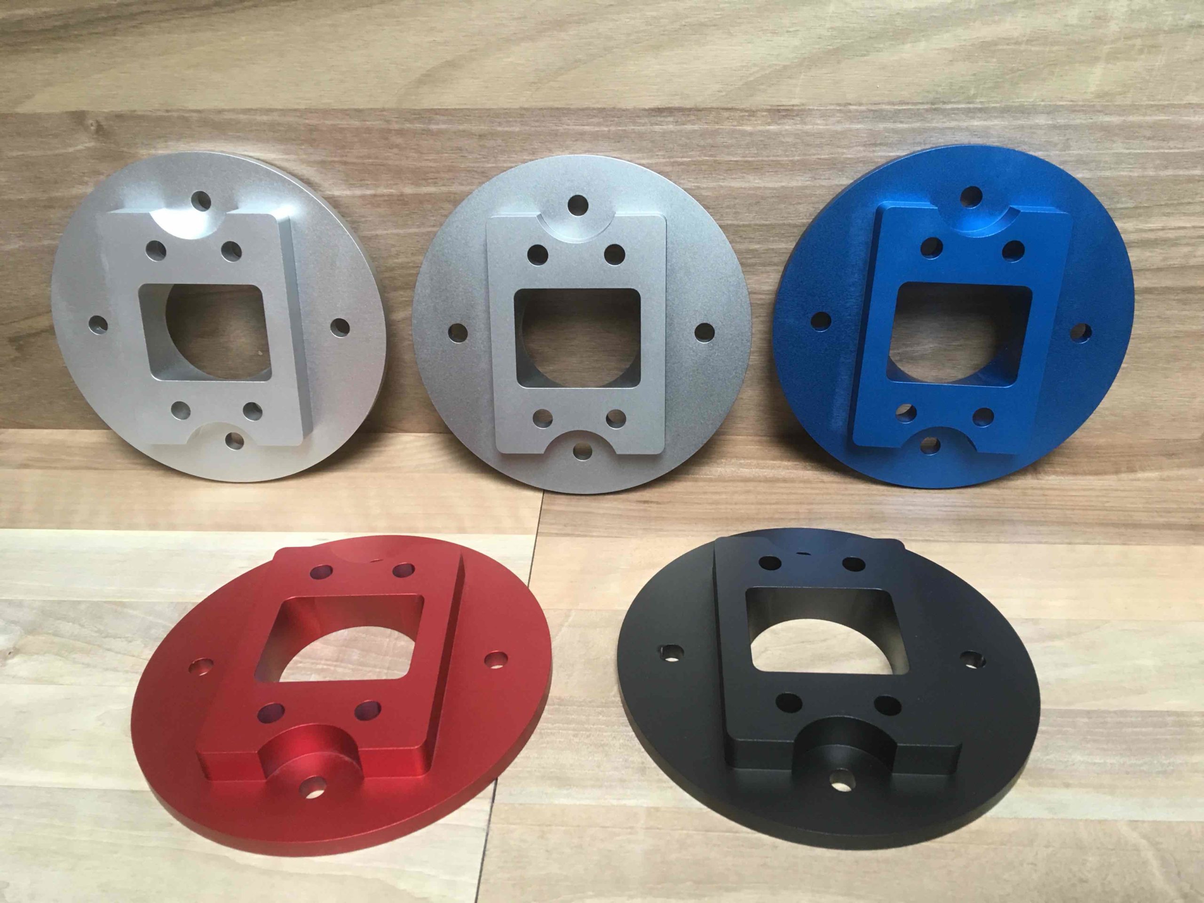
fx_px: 1009
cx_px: 602
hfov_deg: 61.7
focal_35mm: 29
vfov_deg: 48.2
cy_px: 452
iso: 125
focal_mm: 4.15
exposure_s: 1/33
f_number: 2.2
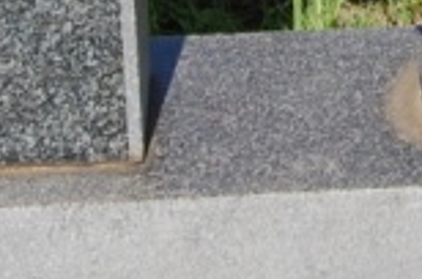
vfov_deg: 4.1
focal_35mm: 320
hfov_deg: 6.4
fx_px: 3743
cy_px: -573
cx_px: 521
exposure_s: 1/320
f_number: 9
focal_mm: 32
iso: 200
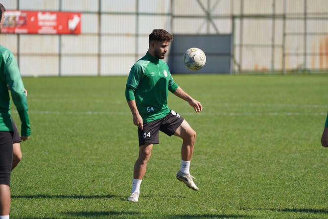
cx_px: 164
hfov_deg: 7.1
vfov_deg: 4.7
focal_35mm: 291
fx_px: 2652
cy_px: 110
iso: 100
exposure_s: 1/400
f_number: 5.6
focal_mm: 291
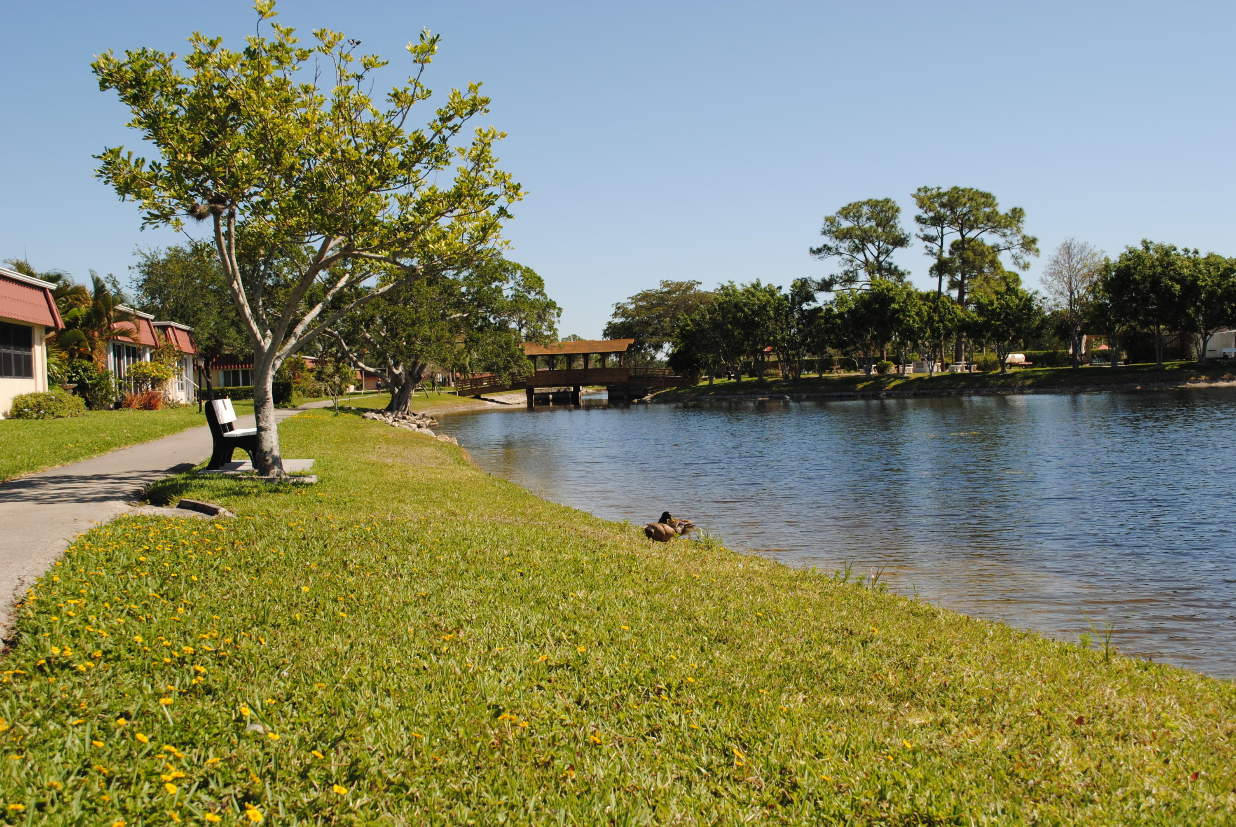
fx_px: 1341
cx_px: 618
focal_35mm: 39
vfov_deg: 34.3
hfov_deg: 49.5
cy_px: 414
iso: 100
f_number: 8
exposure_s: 1/250
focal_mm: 26
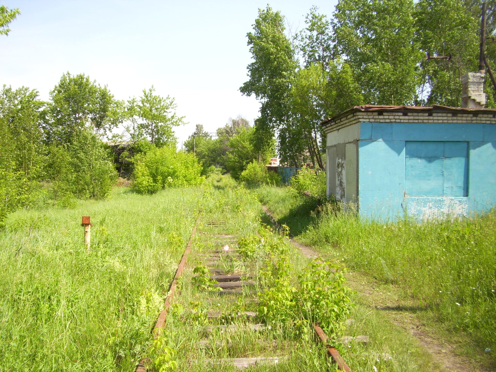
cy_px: 186
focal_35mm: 34
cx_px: 248
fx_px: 487
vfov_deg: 41.8
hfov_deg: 54.0
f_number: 5.6
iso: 80
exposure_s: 1/160
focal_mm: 5.7
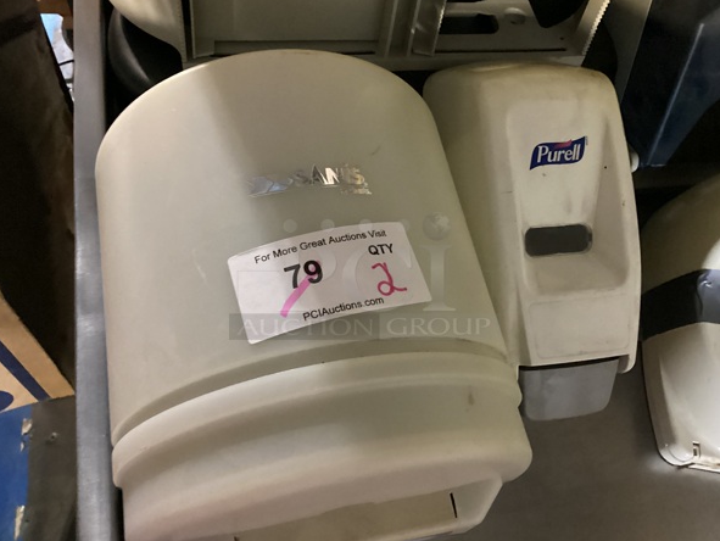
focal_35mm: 32
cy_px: 275
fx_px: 666
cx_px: 365
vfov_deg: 44.2
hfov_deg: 56.8
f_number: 2.4
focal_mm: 3.3
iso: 640
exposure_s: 1/15
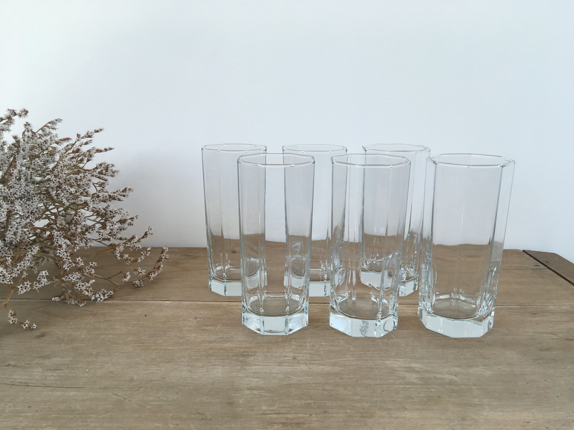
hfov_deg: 61.7
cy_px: 215
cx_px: 287
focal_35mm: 29
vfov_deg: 48.2
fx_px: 481
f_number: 2.2
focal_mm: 4.15
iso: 25
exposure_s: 1/100
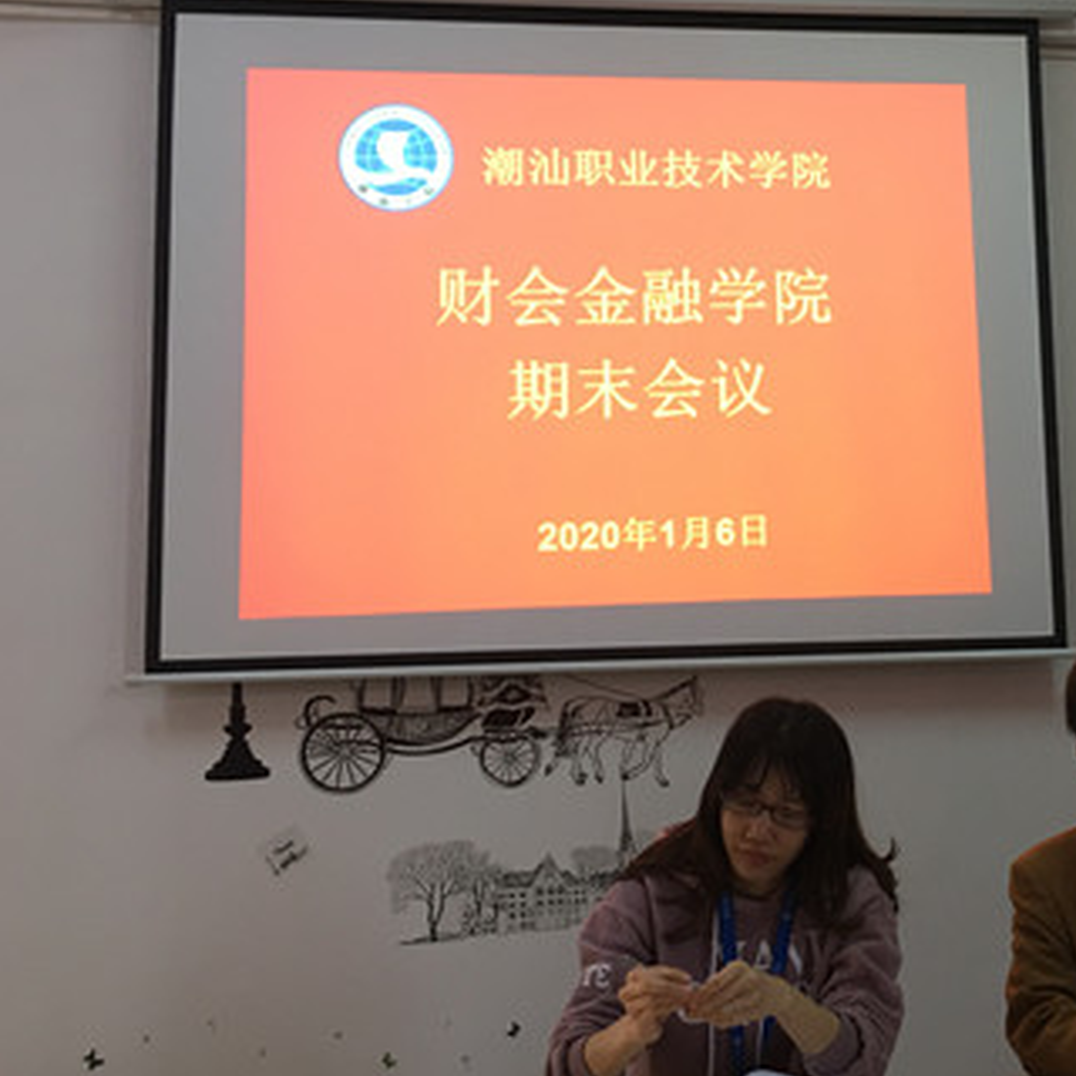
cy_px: 545
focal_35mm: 48
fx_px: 1688
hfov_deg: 33.6
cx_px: 952
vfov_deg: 35.4
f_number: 2.2
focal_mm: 4.15
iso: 50
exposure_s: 1/17
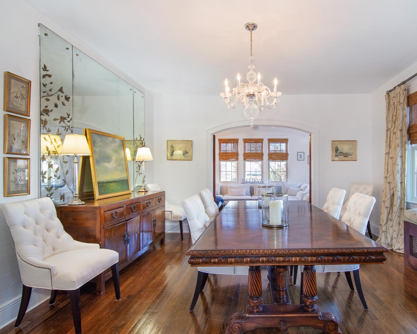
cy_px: 168
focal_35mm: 20
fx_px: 242
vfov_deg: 69.2
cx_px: 254
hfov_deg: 80.4
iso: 640
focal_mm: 11
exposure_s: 1/60
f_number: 8
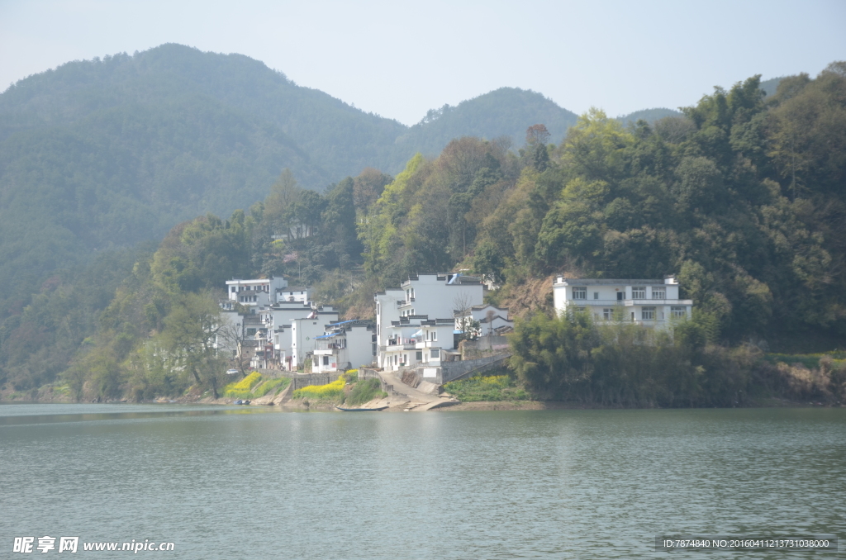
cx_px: 423
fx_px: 1970
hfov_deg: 24.2
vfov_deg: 16.2
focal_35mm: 84
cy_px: 280
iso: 160
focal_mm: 56
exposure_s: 1/500
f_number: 5.6
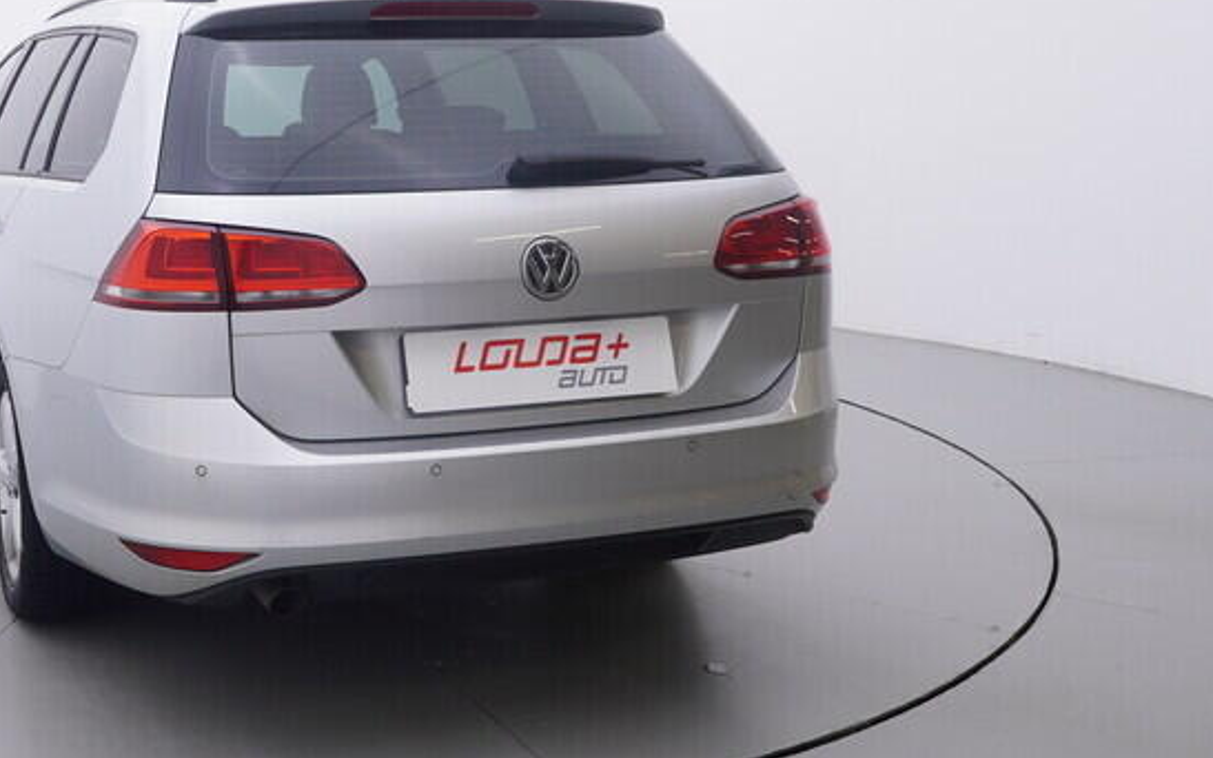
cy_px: 264
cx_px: 193
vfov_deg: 29.7
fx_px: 1420
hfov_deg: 43.4
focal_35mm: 43
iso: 200
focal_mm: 15
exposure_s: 1/80
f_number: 5
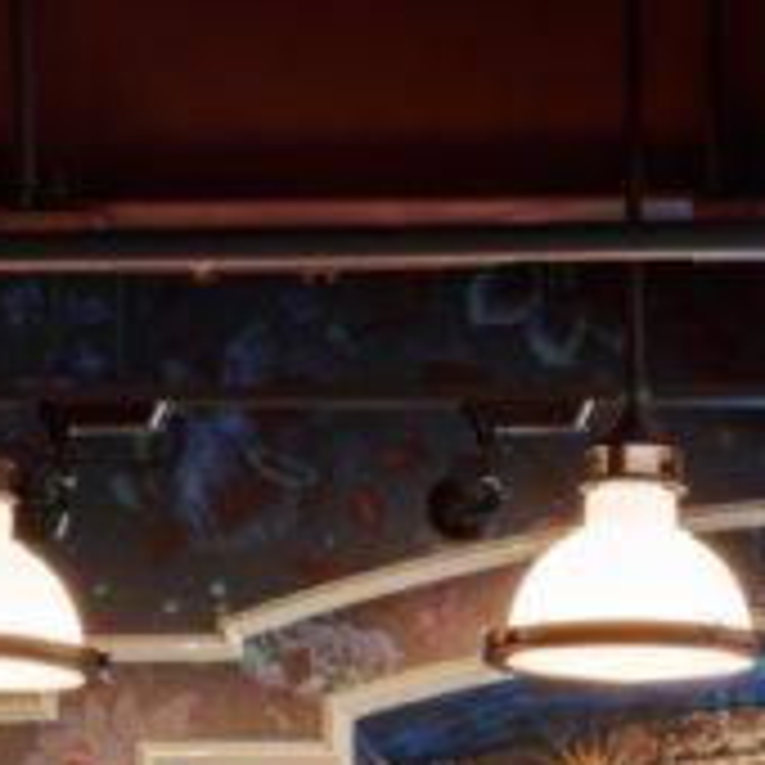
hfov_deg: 8.6
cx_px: 981
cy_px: 1465
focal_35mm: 200
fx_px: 5001
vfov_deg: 8.4
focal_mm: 39
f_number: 10
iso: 250
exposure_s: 1/4
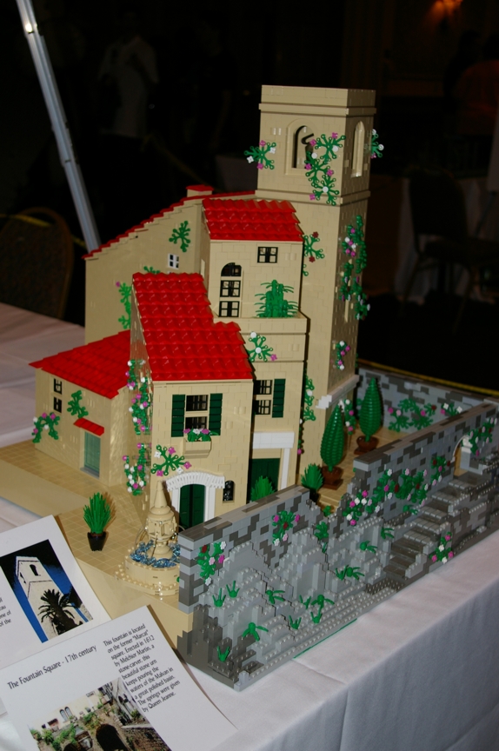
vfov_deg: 40.0
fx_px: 1032
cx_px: 250
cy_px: 376
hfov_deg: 27.2
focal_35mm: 50
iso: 200
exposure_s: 1/45
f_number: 4
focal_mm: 33
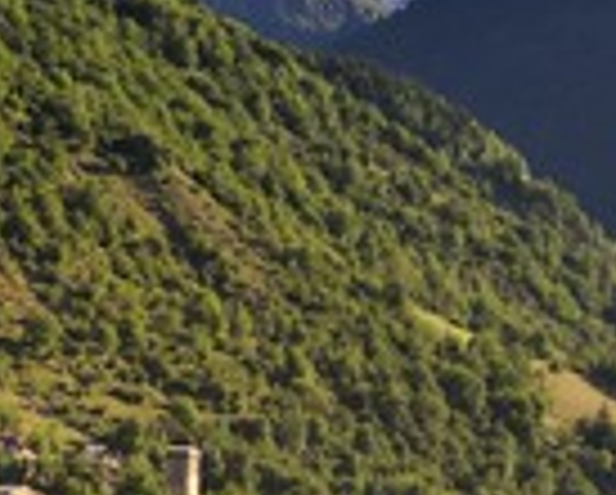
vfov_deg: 5.7
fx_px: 4984
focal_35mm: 273
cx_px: 54
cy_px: 32
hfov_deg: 7.1
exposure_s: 1/250
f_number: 11
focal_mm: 95
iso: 250
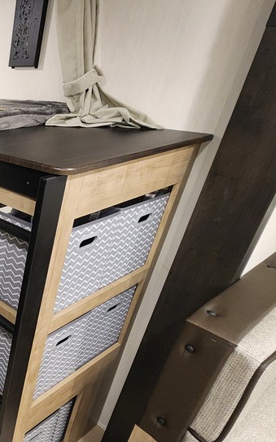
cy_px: 227
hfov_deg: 33.1
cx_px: -94
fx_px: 313
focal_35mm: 26
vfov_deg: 70.4
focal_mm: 2.2
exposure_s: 1/30
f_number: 2.2
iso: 500
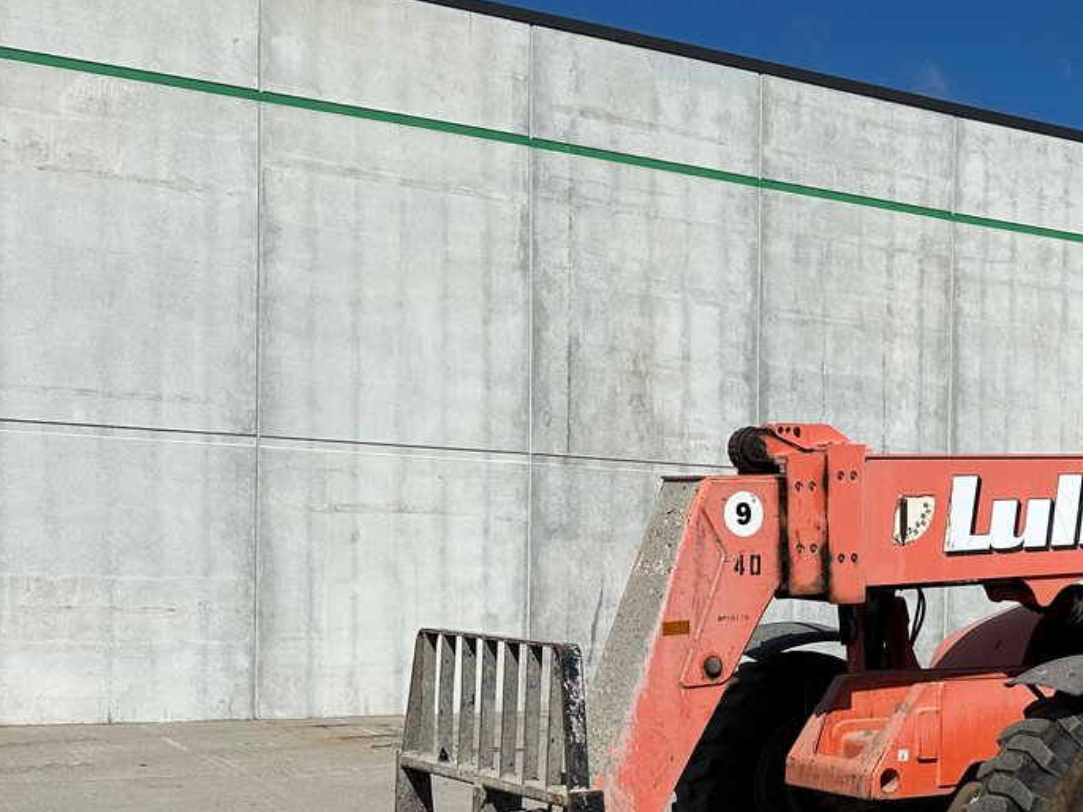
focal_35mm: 53
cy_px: 614
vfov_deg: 27.1
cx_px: 964
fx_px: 1658
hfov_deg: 34.3
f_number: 1.78
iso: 80
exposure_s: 1/12048
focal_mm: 6.86
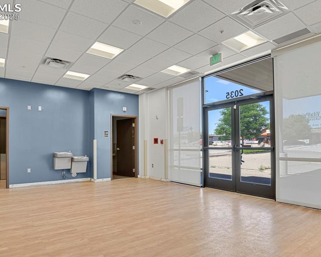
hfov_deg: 75.0
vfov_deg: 63.0
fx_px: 209
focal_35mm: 22
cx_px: 156
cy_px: 144
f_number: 9
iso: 250
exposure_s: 1/1.25
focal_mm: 17
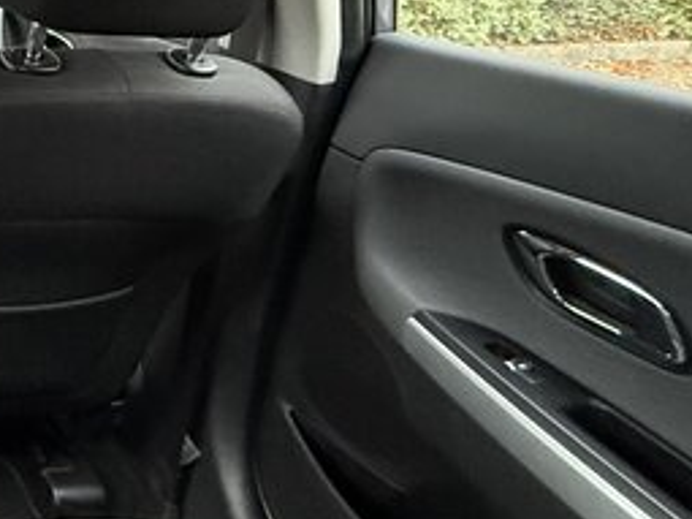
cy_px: 16
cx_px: -301
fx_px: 879
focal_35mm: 44
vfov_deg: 30.8
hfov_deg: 29.6
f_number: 2.2
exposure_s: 1/60
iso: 400
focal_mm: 2.22
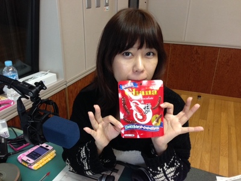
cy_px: 90
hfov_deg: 55.4
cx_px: 120
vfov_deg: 42.9
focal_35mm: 33
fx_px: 230
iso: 160
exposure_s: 1/20
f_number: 2.4
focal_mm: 4.12
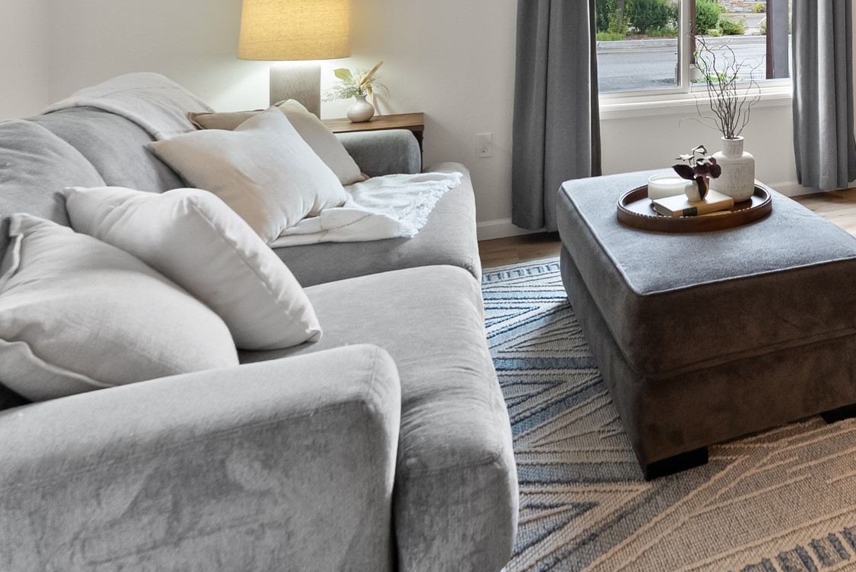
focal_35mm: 32
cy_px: 27
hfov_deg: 50.3
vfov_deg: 37.6
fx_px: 761
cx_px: 810
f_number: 5.6
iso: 1600
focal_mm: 16.5
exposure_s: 1/50
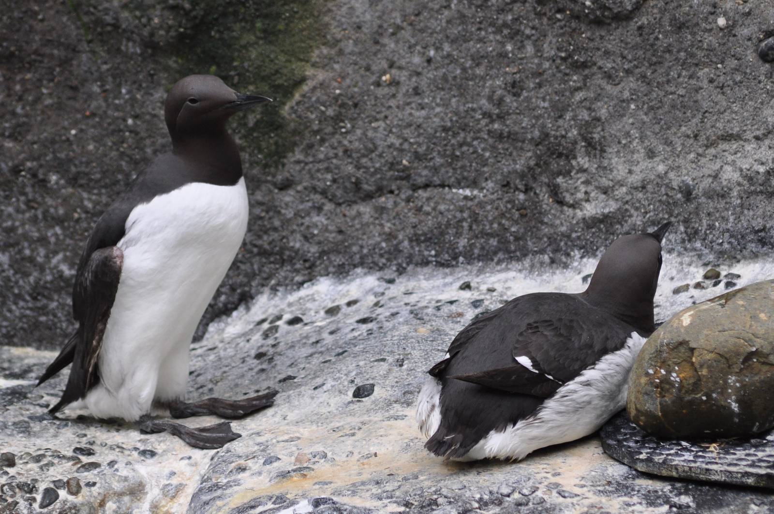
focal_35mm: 255
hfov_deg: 8.1
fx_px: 5476
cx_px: 387
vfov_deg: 5.4
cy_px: 257
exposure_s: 1/1000
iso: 640
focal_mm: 170
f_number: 4.5
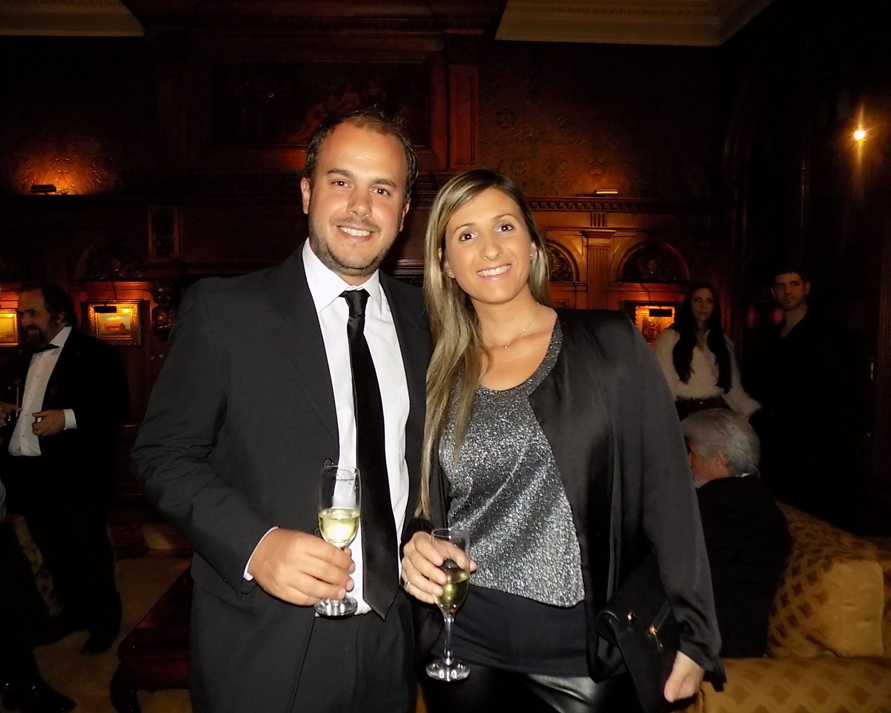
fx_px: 633
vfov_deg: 58.8
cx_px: 420
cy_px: 356
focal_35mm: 24
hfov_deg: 70.2
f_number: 3.1
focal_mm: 4
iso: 200
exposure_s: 1/30
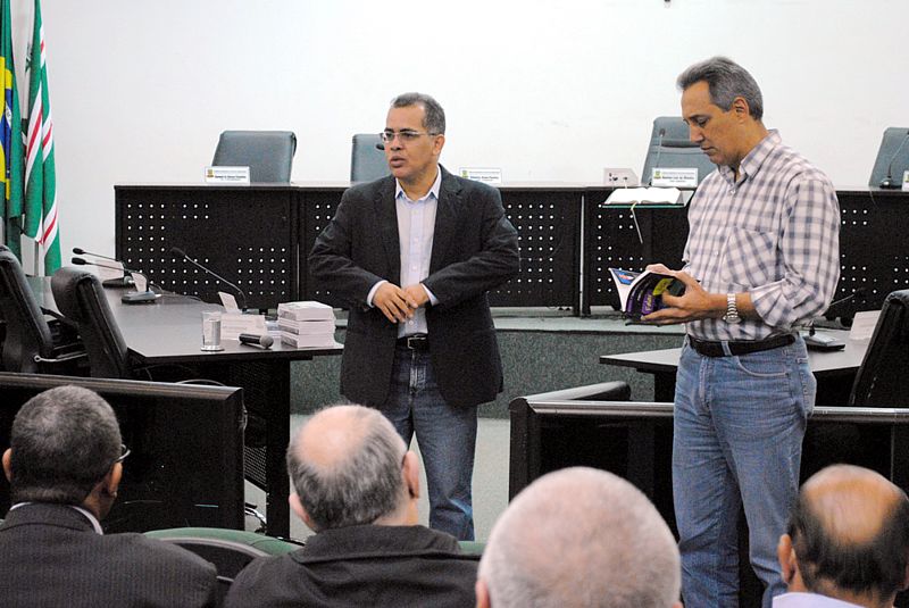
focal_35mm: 82
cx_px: 454
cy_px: 304
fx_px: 2085
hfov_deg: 24.6
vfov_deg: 16.6
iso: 1600
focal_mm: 55
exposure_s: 1/15
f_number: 5.6
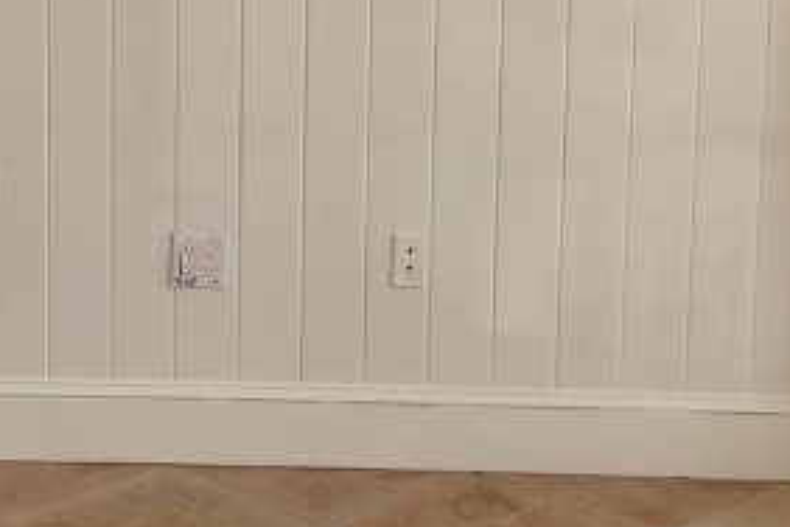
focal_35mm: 87
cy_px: 0
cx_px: 151
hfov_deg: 23.0
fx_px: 1909
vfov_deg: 15.4
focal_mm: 5.4
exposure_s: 1/120
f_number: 1.8
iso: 40
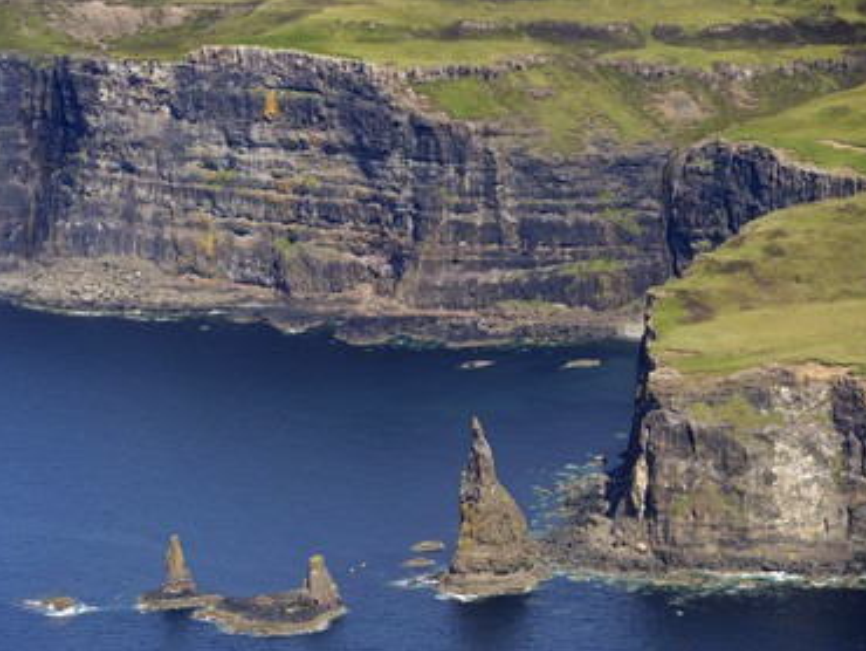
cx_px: 407
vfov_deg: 8.8
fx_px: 4231
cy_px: 326
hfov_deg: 11.7
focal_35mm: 169
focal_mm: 155
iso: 200
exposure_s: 1/800
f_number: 5.6
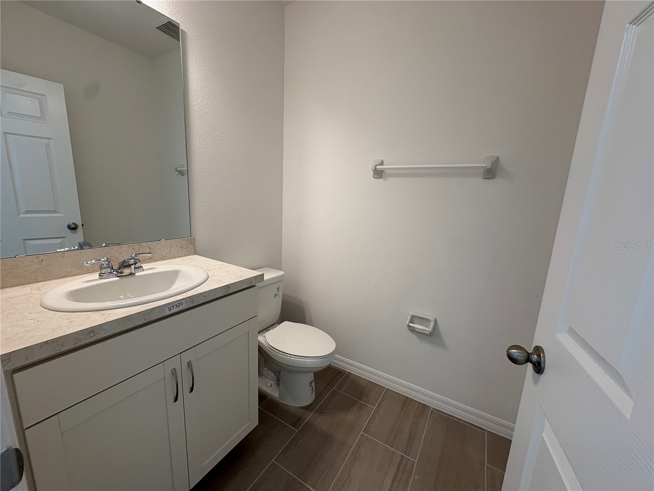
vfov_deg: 85.7
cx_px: 327
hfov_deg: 102.1
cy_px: 246
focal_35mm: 14
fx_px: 265
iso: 100
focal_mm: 2.22
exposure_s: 1/120
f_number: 2.2
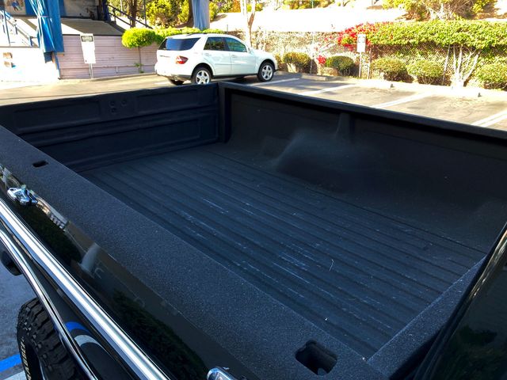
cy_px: 190
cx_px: 254
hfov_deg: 63.4
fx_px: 410
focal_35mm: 28
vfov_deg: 49.7
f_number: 1.8
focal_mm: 3.99
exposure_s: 1/121
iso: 64
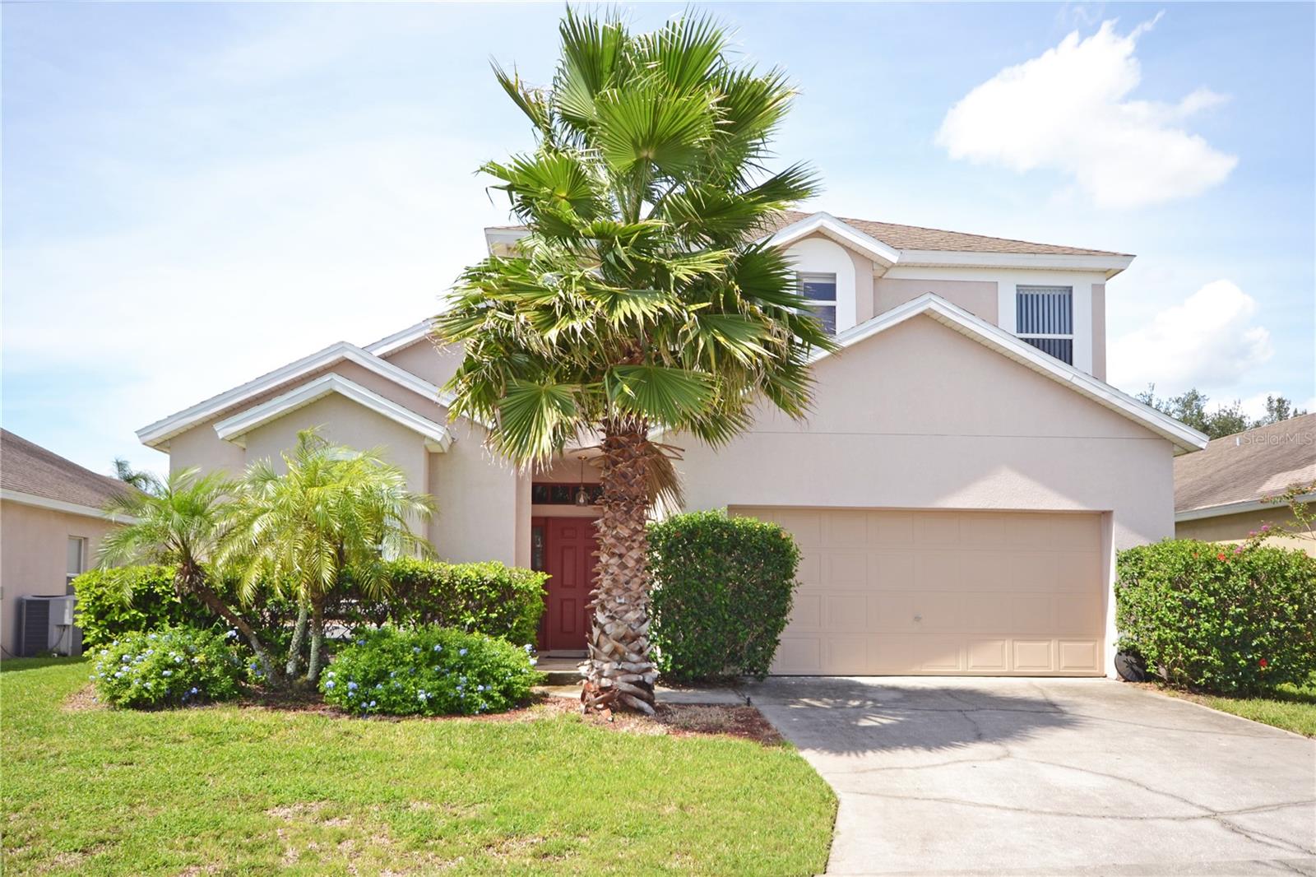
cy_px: 438
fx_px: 1096
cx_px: 658
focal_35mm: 30
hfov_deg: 61.9
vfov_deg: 43.6
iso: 100
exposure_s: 1/200
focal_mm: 20
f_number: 5.6
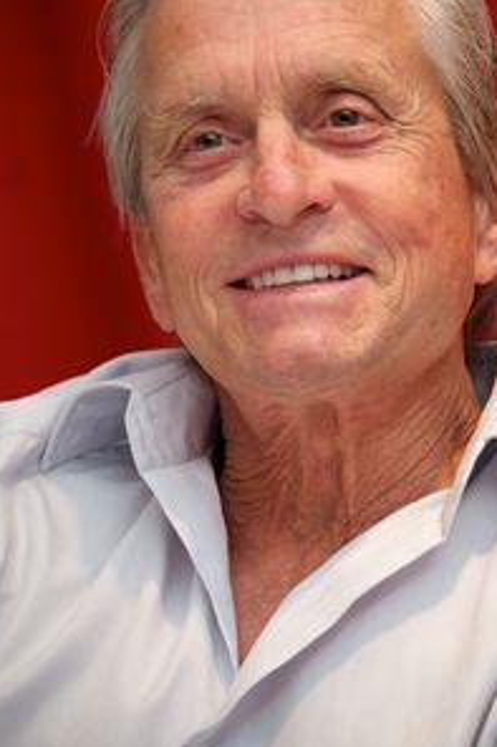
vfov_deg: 5.1
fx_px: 8417
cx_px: 313
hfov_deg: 3.4
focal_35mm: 406
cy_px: 298
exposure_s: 1/80
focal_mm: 300
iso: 400
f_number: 5.6
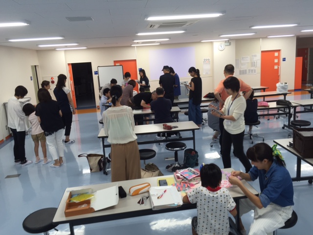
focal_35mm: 29
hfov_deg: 61.7
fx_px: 262
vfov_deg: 48.2
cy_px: 118
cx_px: 156
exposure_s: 1/60
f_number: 2.2
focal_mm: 4.15
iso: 40
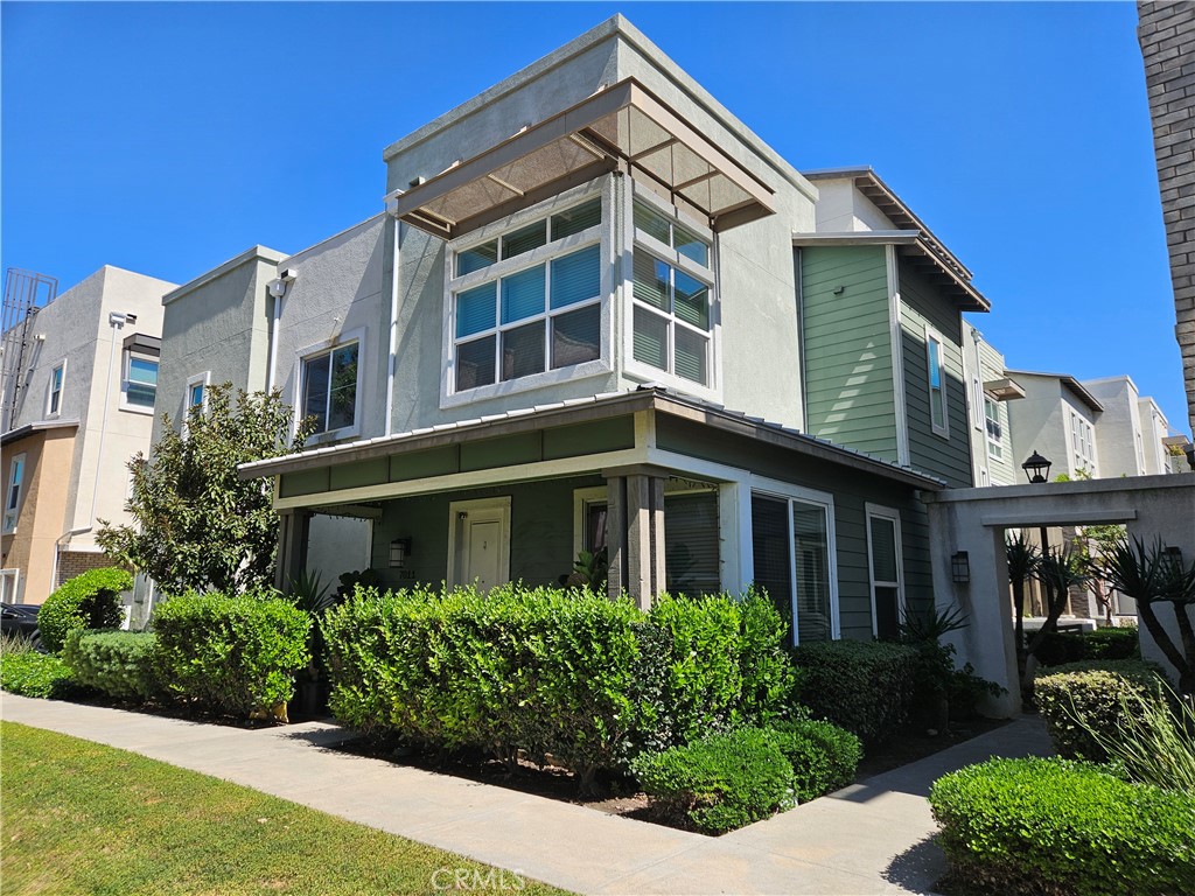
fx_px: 794
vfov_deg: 58.9
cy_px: 448
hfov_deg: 73.9
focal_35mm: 23
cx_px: 598
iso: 25
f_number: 1.8
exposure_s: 1/1505
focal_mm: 5.4
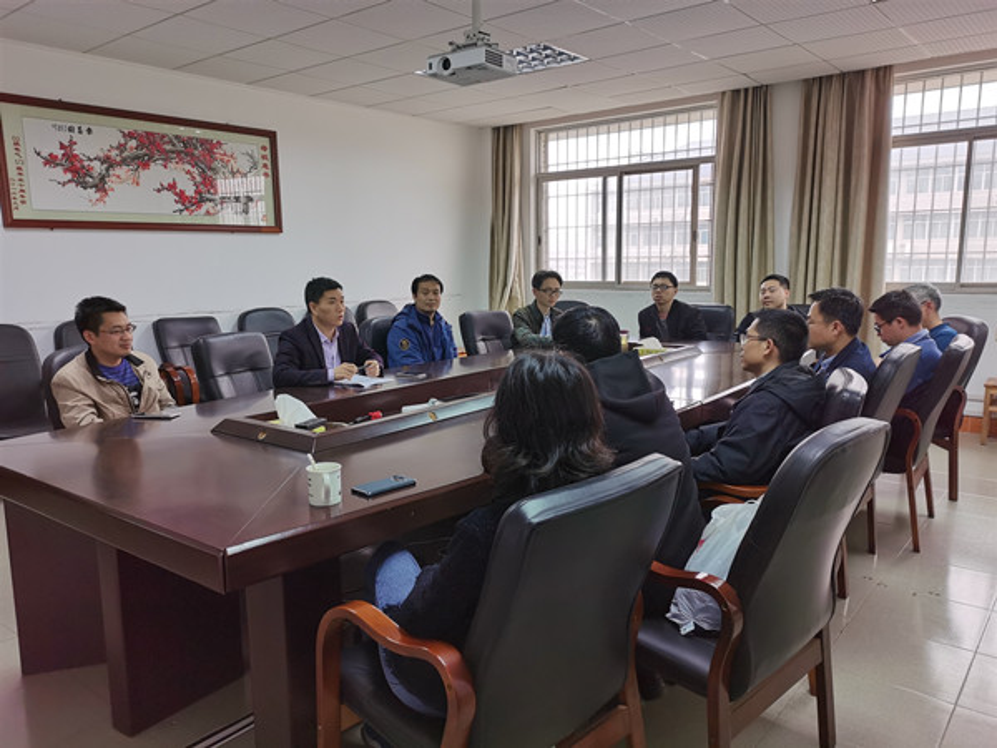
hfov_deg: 65.3
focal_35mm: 27
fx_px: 778
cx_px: 498
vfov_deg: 51.4
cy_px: 374
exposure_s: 1/100
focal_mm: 5.58
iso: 200
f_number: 1.8
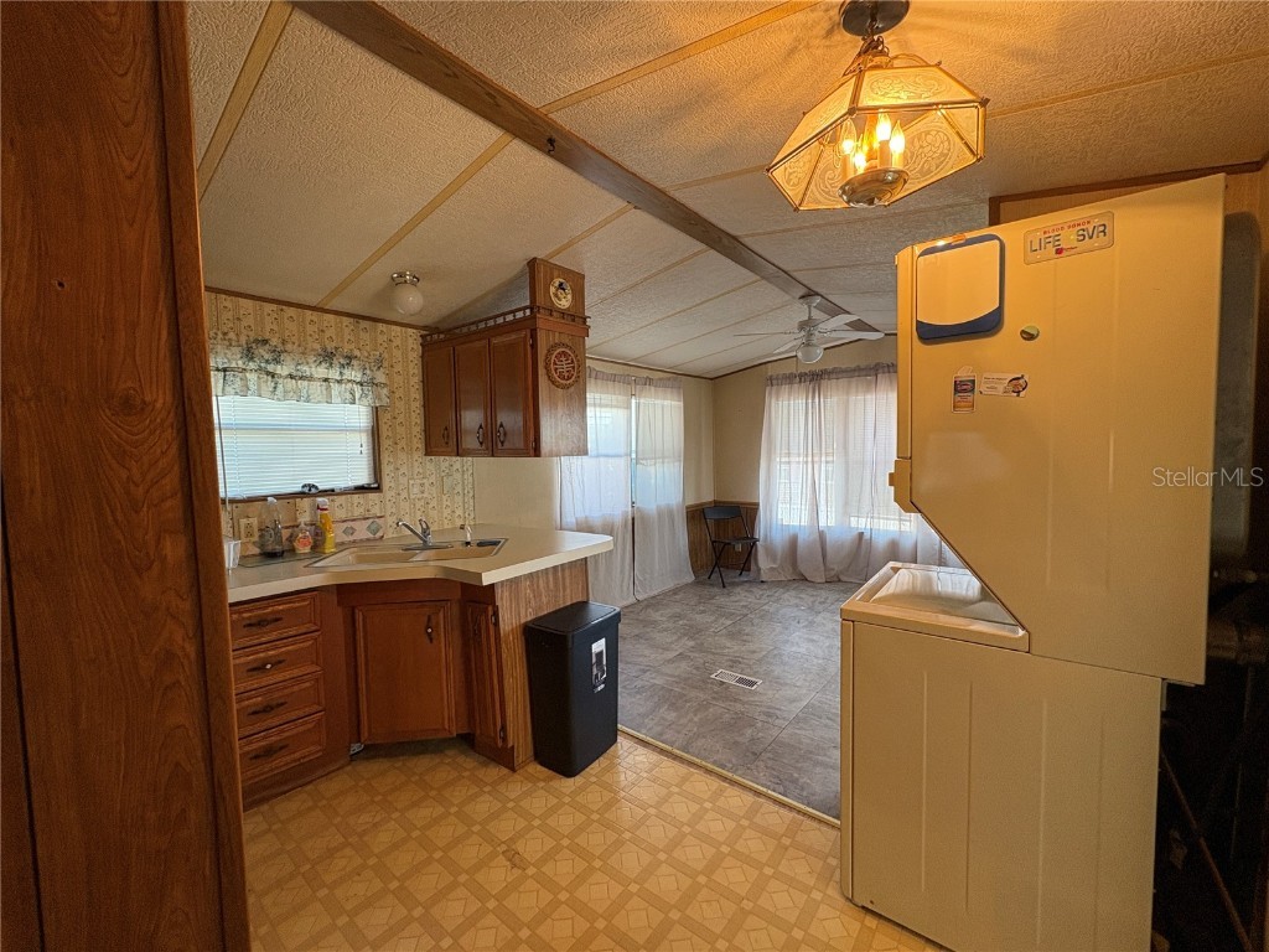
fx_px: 513
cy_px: 476
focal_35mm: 14
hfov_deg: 102.1
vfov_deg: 85.7
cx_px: 634
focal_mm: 2.22
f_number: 2.2
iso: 160
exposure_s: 1/60
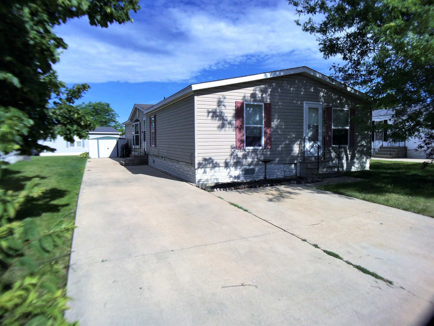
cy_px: 163
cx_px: 217
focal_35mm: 31
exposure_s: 1/1431
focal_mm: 3.3
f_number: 2.4
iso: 25
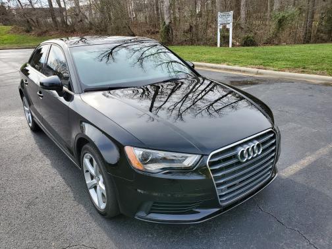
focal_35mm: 26
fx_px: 249
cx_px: 166
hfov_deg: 67.3
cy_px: 124
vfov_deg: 53.1
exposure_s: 1/491
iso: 50
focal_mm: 4.3
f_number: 2.4
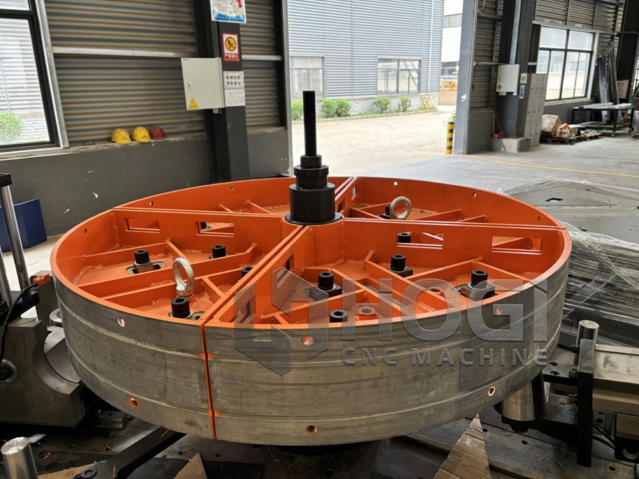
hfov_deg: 67.3
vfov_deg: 53.1
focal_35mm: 26
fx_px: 480
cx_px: 320
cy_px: 240
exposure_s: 1/121
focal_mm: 5.96
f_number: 1.6
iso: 64
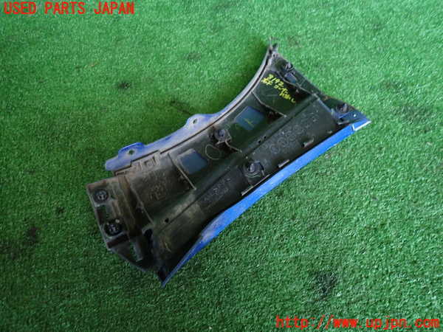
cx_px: 222
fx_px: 320
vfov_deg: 54.9
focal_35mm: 25
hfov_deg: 69.4
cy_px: 166
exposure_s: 1/40
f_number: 2
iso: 200
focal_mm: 4.5
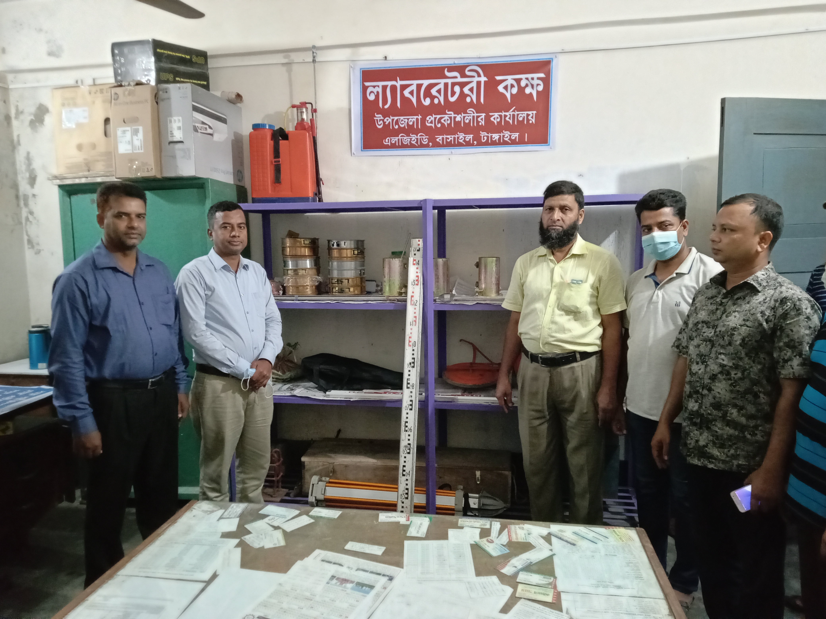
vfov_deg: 49.7
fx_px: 668
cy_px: 310
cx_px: 413
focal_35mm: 28
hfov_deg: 63.4
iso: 1675
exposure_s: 1/25
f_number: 2.2
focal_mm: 3.37
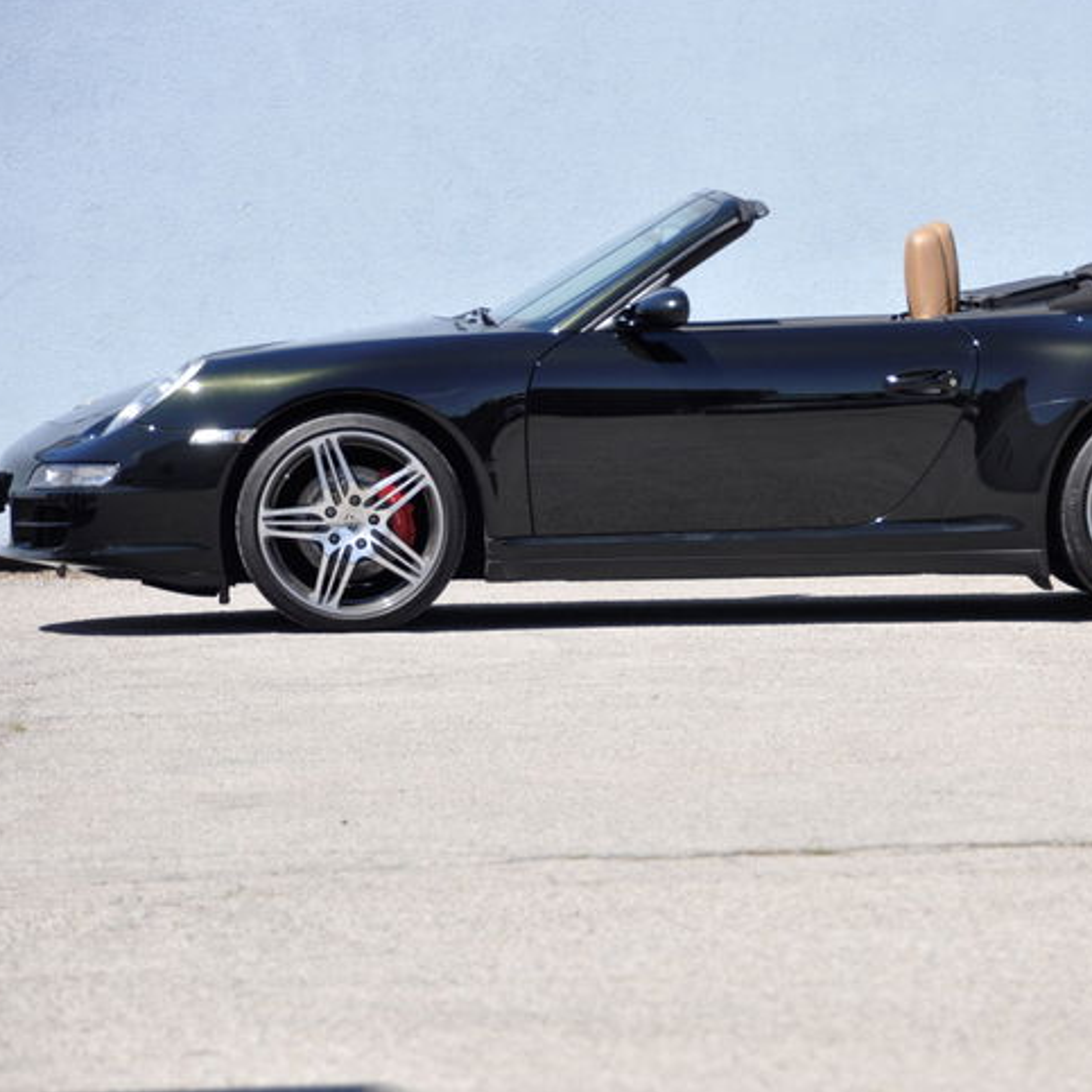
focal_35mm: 213
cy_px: 547
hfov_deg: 8.2
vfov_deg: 8.2
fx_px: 7590
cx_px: 760
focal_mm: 105
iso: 500
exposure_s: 1/640
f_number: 6.3
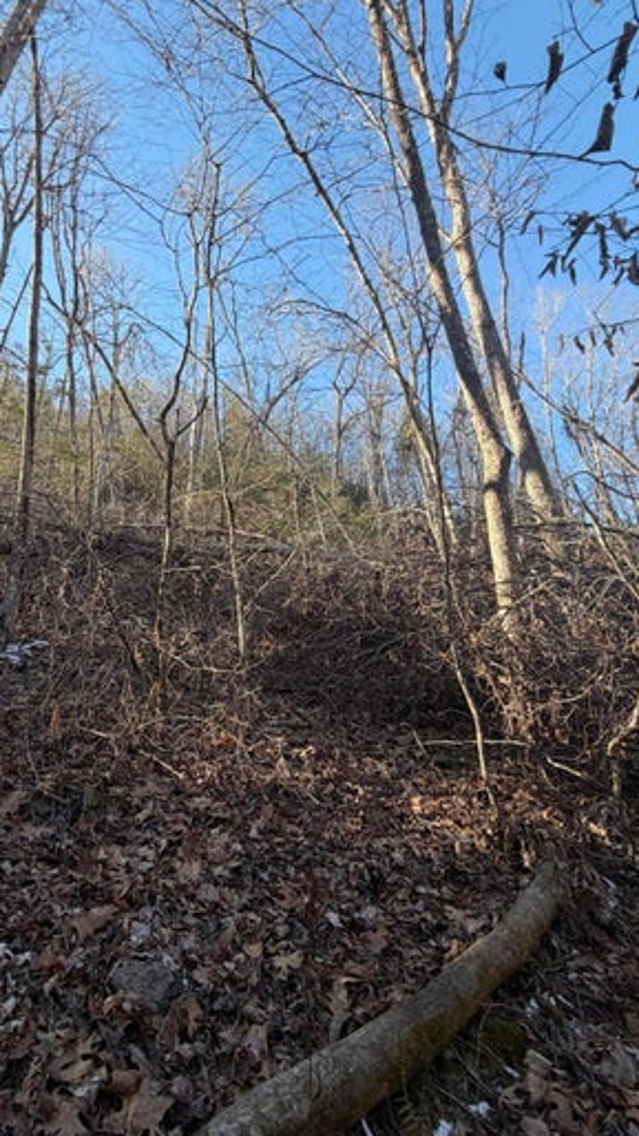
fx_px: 573
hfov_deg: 57.9
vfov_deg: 88.8
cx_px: 261
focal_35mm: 19
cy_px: 475
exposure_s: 1/436
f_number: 2.2
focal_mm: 2.22
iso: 64
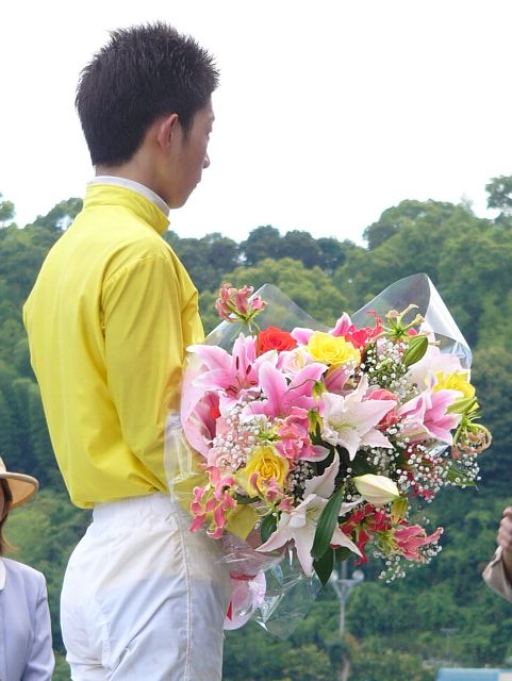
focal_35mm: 139
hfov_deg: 10.7
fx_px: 2738
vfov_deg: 14.2
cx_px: 256
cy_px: 340
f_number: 4
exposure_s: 1/160
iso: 50
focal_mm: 23.1
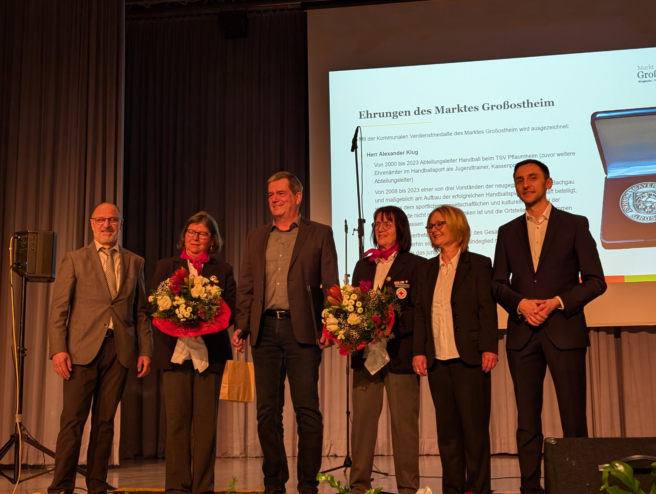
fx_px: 930
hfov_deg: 38.9
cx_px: 328
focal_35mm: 49
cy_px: 247
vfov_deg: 29.7
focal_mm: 6.9
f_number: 1.68
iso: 73
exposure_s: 1/25
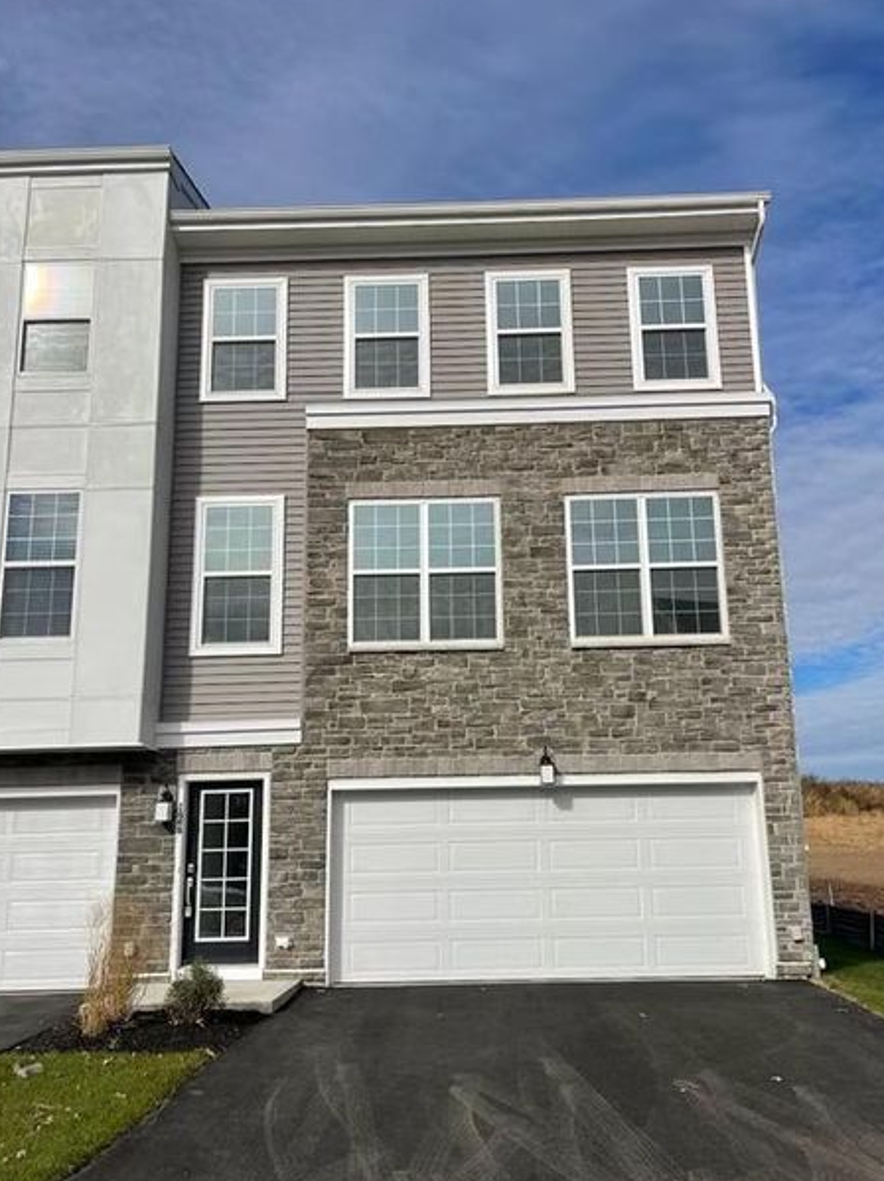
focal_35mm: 29
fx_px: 988
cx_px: 468
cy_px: 629
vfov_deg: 61.6
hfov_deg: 48.2
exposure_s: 1/6993
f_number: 1.6
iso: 32
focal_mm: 5.1
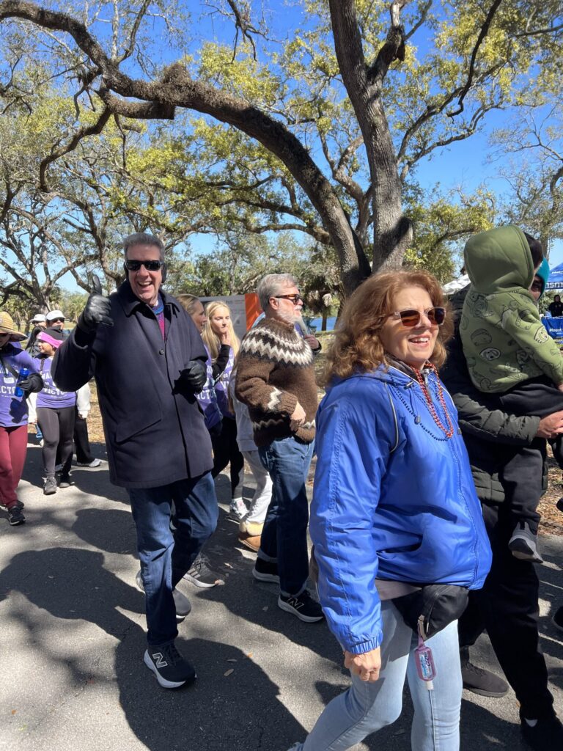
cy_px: 376
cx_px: 282
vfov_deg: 67.3
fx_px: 564
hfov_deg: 53.1
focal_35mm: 26
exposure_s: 1/1124
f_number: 1.5
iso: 50
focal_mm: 5.7
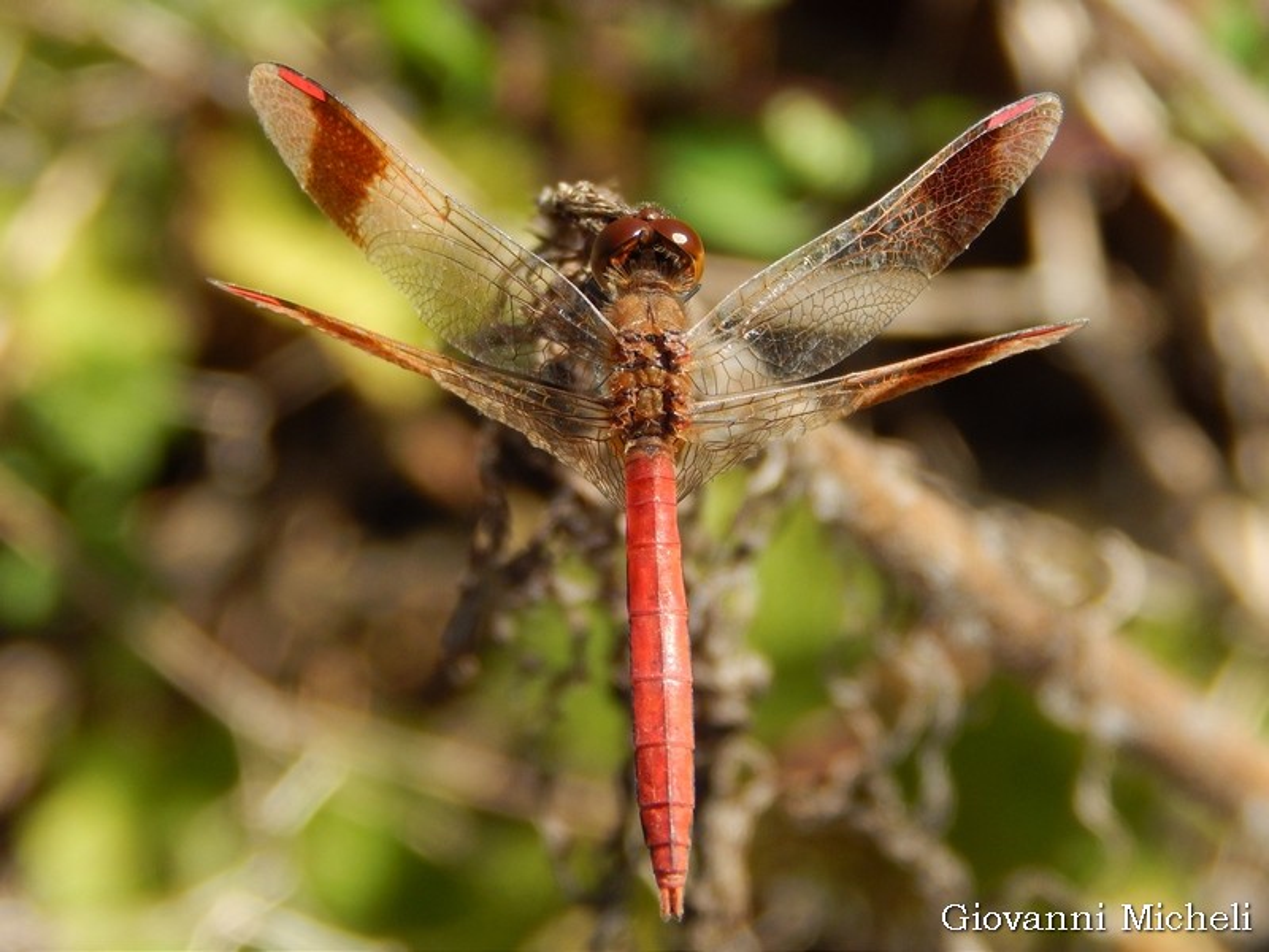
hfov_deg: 9.5
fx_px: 7662
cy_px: 476
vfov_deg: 7.1
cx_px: 634
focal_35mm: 209
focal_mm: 37.1
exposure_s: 1/250
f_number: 5.4
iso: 160
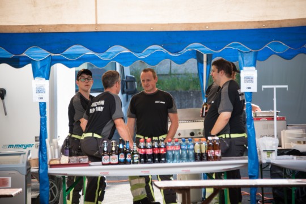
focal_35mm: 190
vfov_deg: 7.2
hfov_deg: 10.8
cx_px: 153
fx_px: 1615
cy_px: 102
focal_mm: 190
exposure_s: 1/400
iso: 800
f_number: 5.6
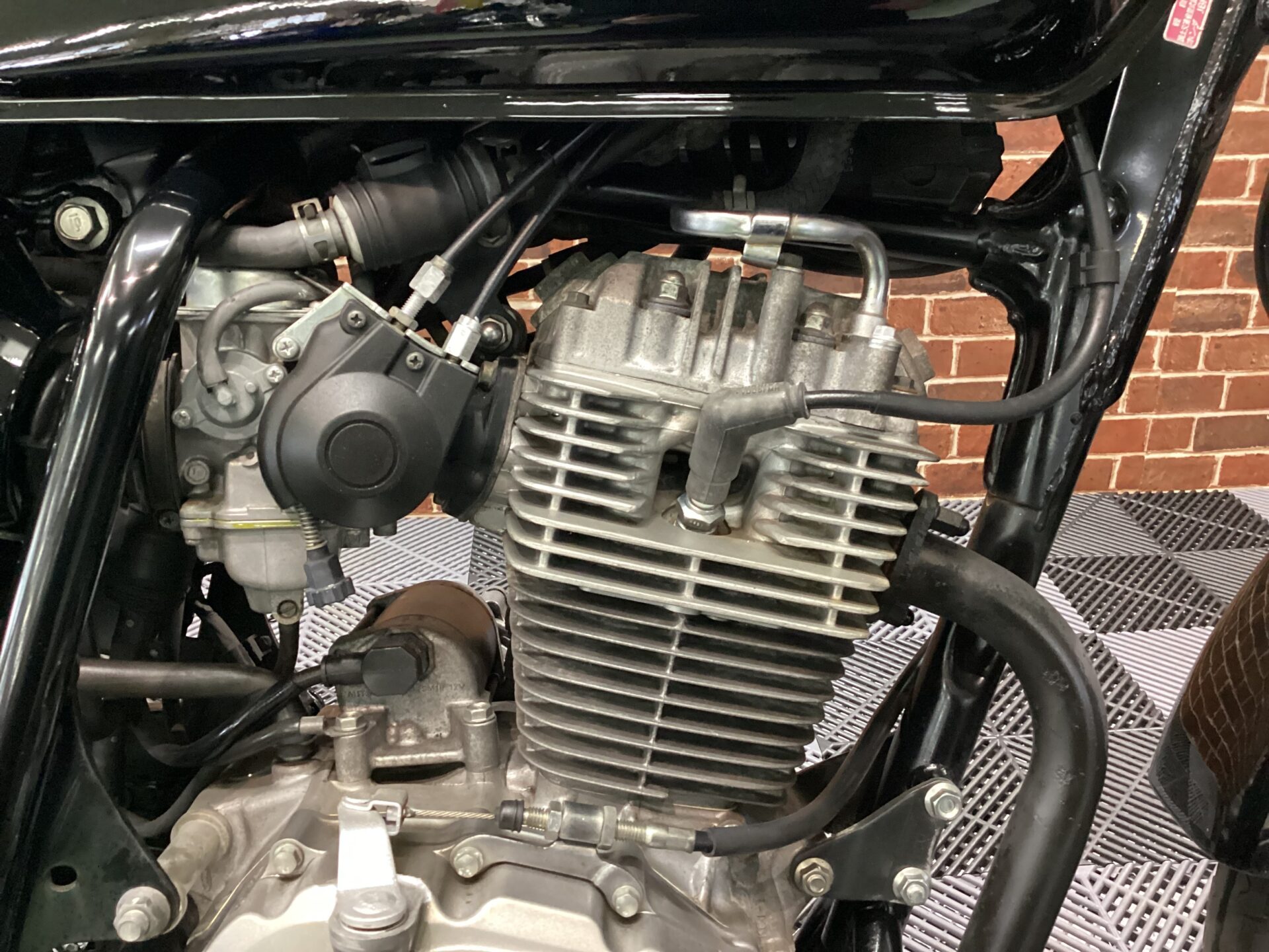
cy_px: 476
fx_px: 1136
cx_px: 634
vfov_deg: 45.4
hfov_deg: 58.4
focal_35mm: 31
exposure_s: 1/30
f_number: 2.4
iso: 500
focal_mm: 3.3
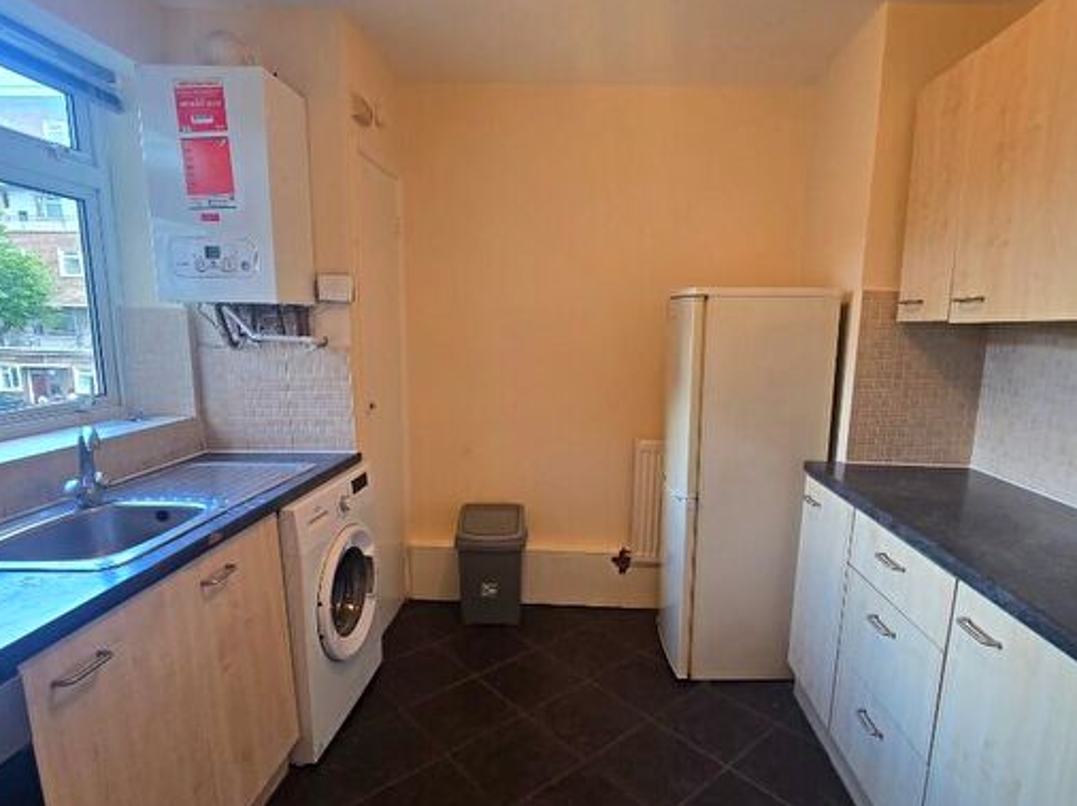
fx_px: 560
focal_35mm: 18
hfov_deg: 87.6
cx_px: 581
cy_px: 435
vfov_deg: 71.4
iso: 80
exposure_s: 1/50
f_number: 2.2
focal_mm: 2.2
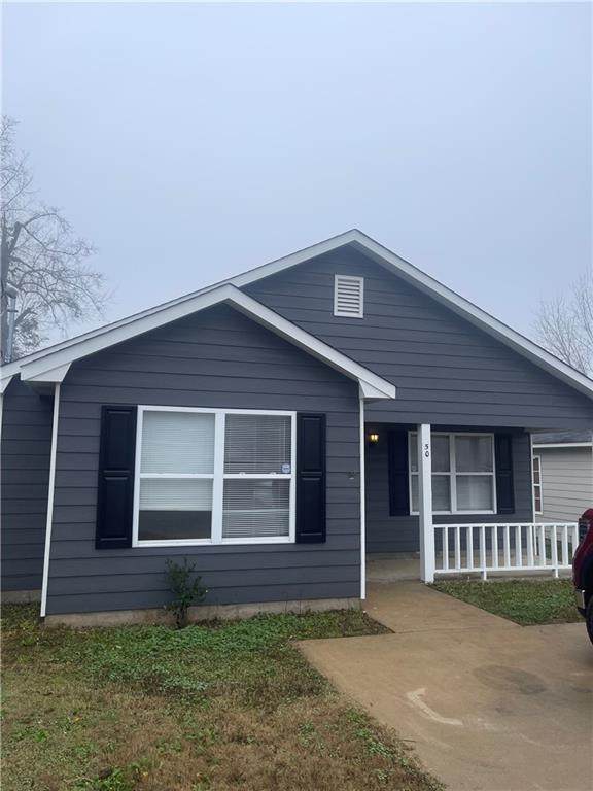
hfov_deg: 54.9
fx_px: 571
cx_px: 296
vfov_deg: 69.4
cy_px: 396
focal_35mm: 25
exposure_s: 1/1403
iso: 32
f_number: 1.6
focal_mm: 5.1
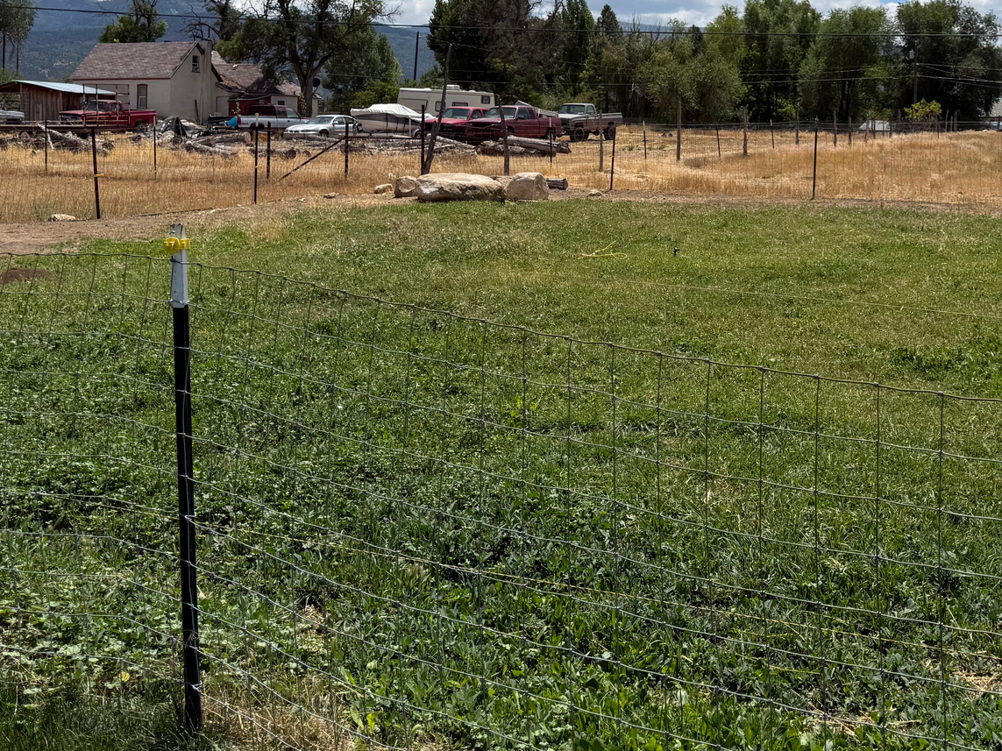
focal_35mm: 43
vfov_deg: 32.6
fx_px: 1245
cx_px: 643
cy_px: 146
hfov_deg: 43.4
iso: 80
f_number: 1.78
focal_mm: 6.76
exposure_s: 1/8130
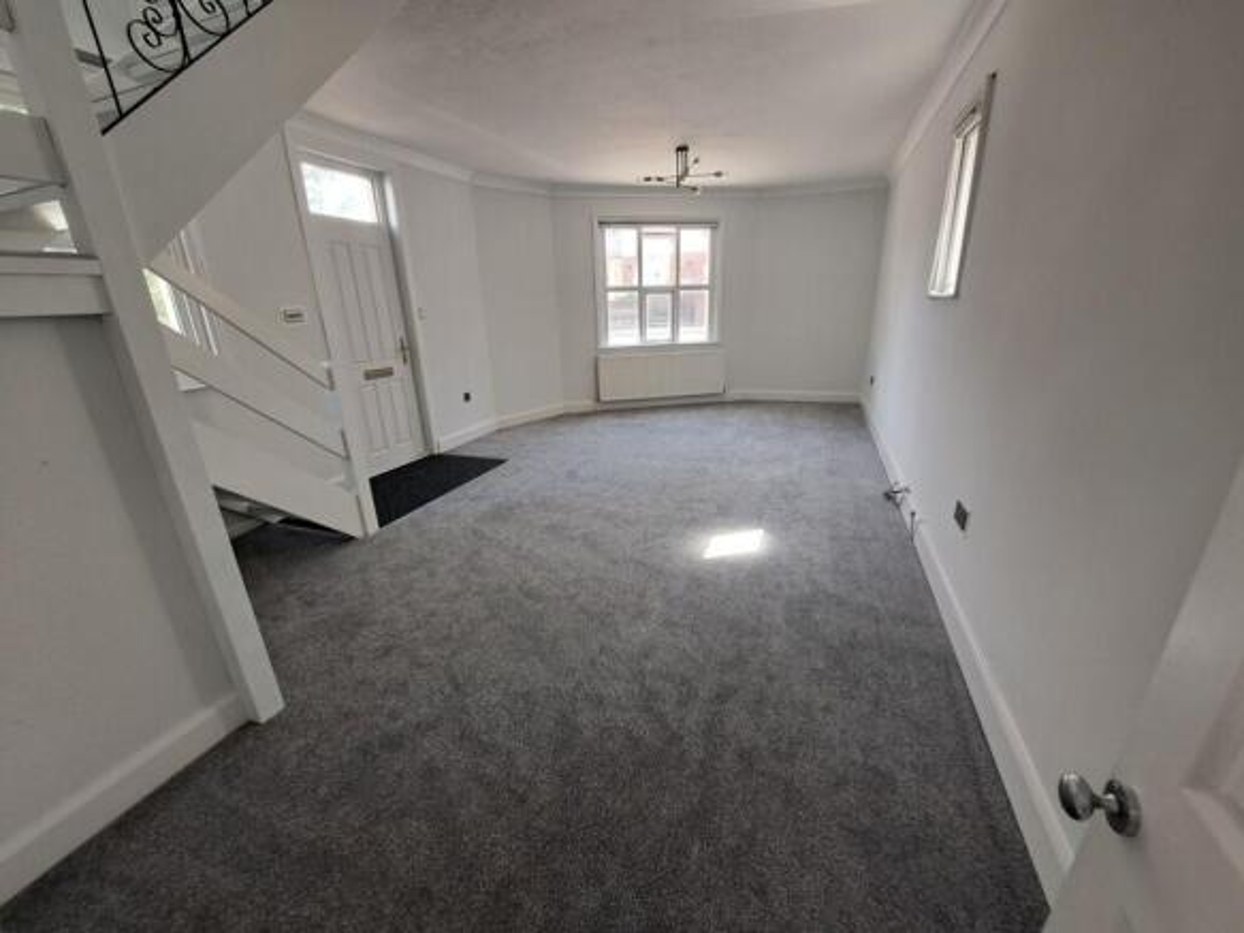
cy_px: 466
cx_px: 622
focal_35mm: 13
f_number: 2.2
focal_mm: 1.74
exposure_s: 1/50
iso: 100
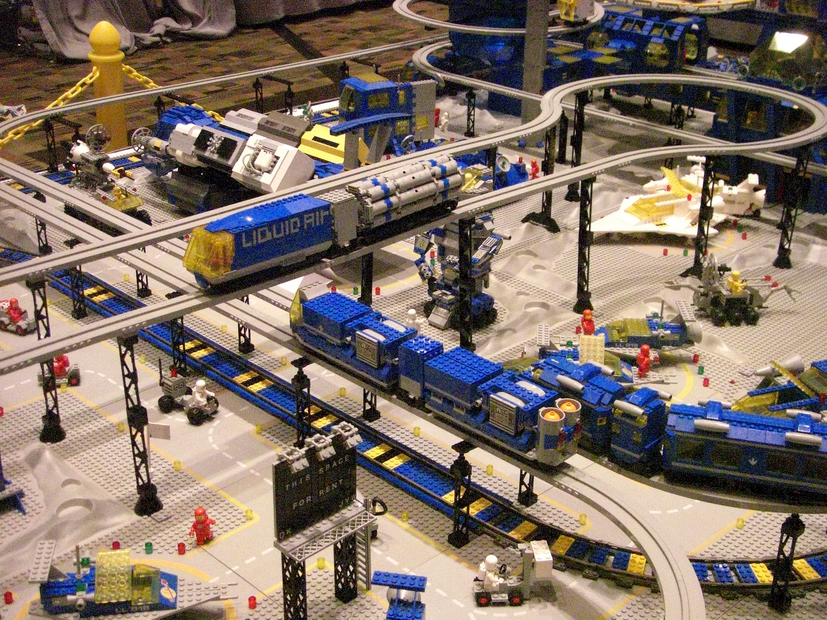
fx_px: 1195
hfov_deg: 38.2
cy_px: 310
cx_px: 414
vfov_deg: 29.1
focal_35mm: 50
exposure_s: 1/60
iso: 1600
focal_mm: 8.4
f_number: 3.7
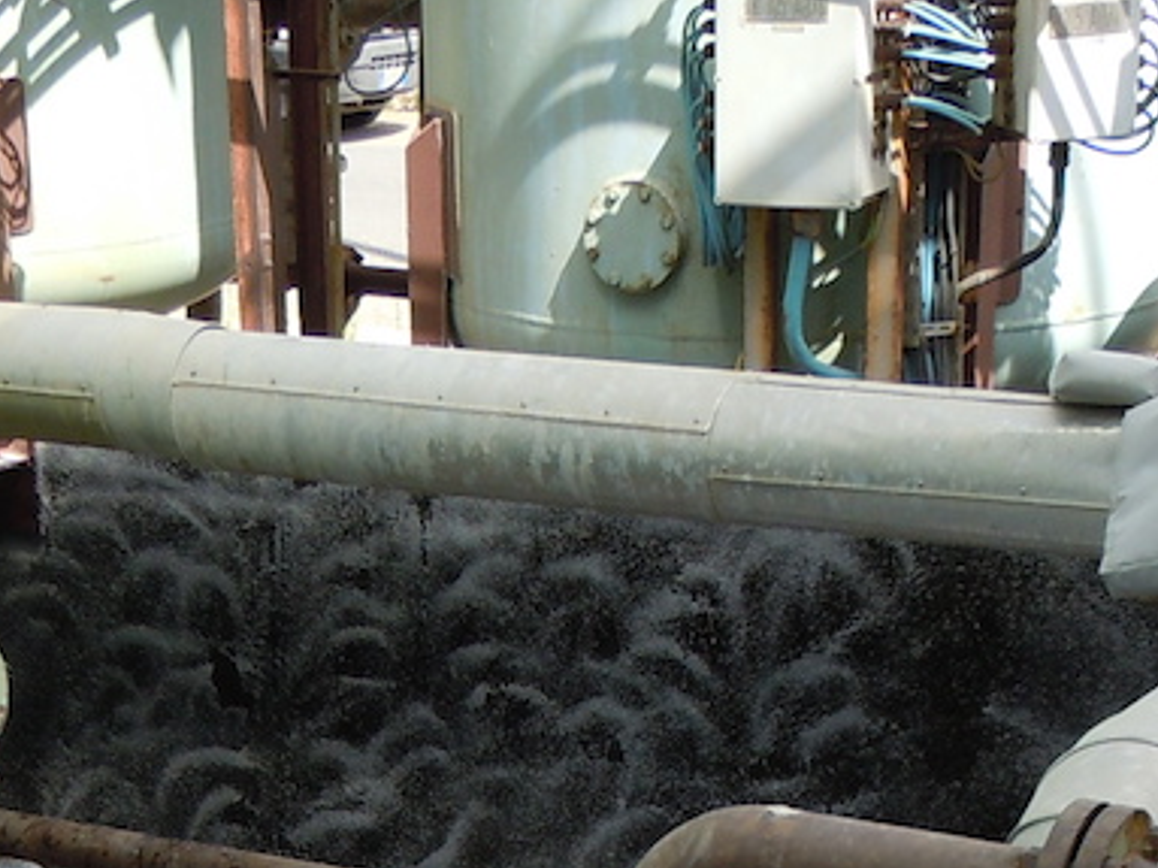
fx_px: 3144
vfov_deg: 14.8
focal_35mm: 94
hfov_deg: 20.8
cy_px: 1231
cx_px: 420
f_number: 3.5
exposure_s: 1/320
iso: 100
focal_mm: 5.4
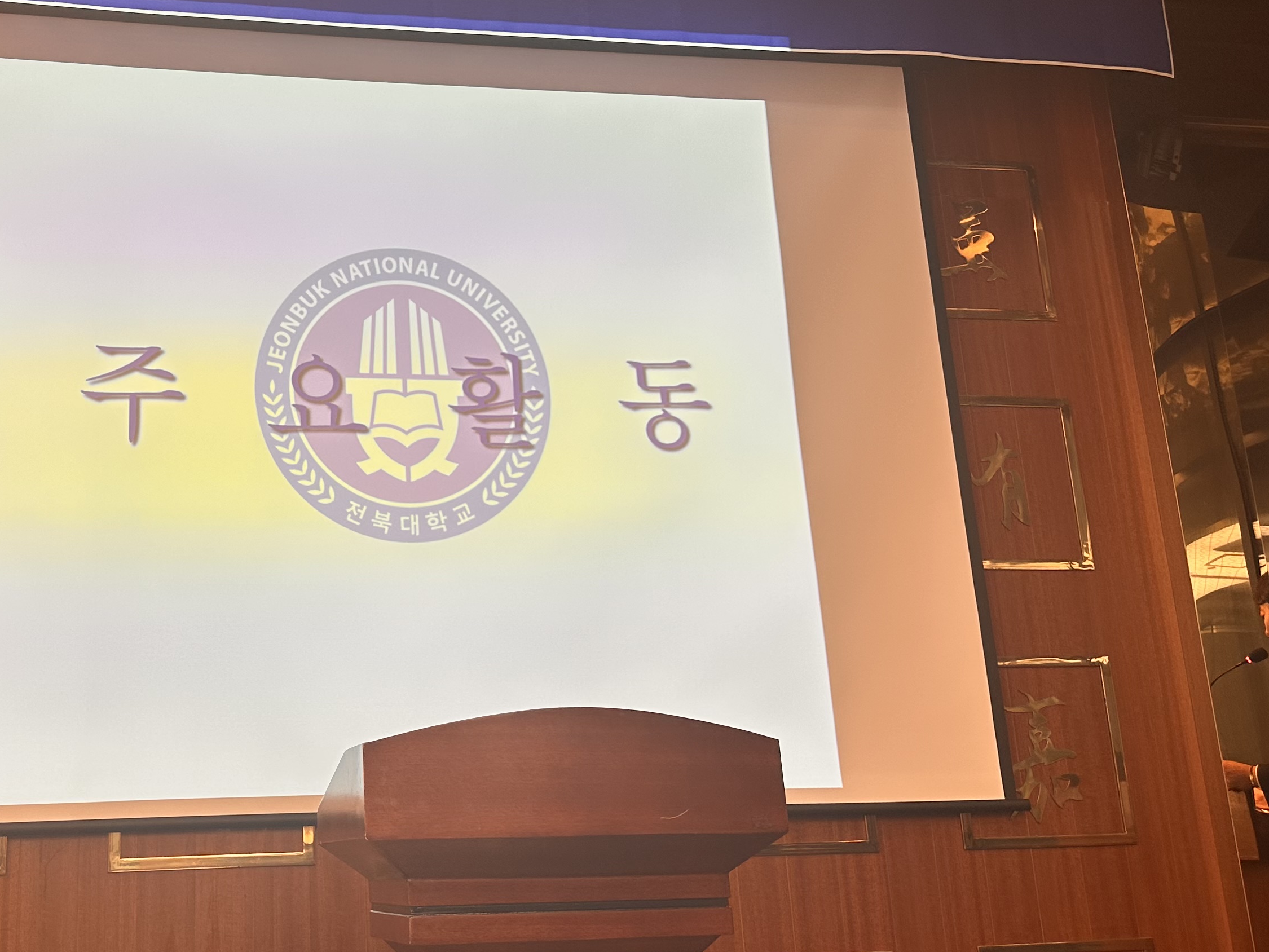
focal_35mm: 43
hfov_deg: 42.8
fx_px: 1577
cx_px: 355
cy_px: 395
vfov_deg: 33.5
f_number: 1.78
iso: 80
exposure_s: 1/120
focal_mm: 6.86
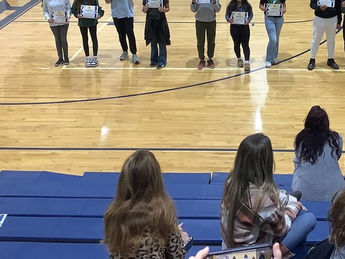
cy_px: 14
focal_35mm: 59
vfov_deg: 24.0
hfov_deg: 32.0
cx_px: 265
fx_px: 588
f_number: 2.4
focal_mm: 3.3
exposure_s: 1/60
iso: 80
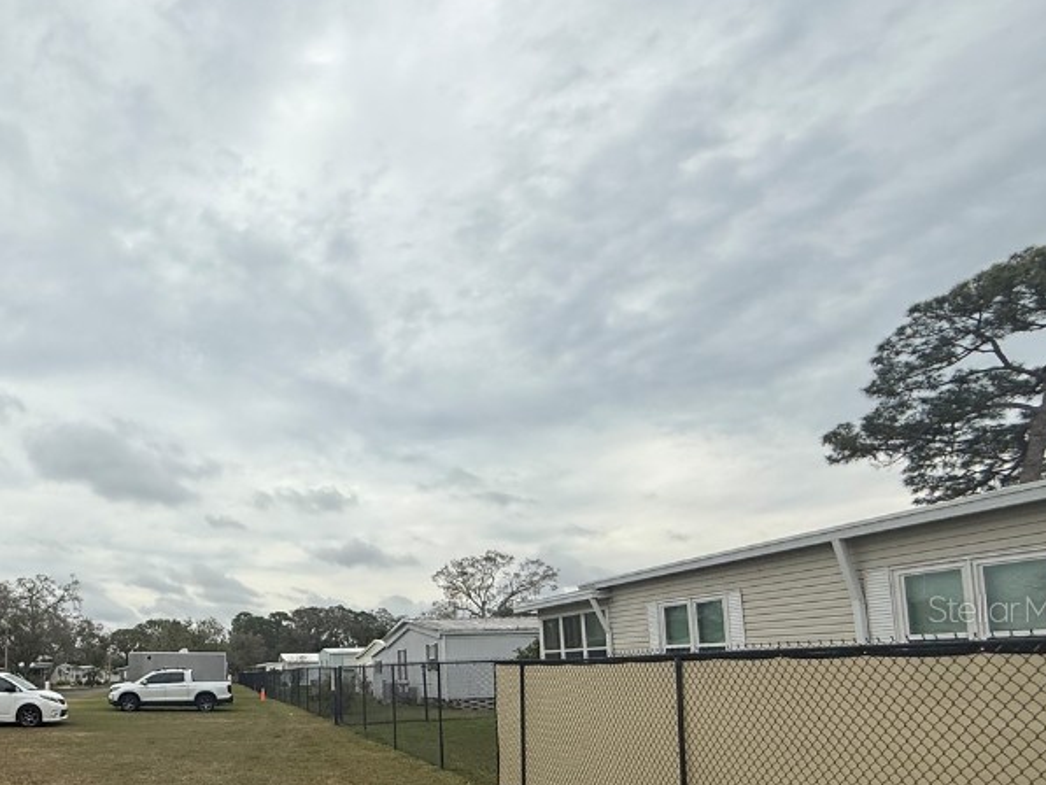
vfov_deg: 53.7
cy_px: 608
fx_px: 725
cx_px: 196
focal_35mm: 24
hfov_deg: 64.7
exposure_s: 1/2024
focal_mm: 2.22
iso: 50
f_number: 2.2
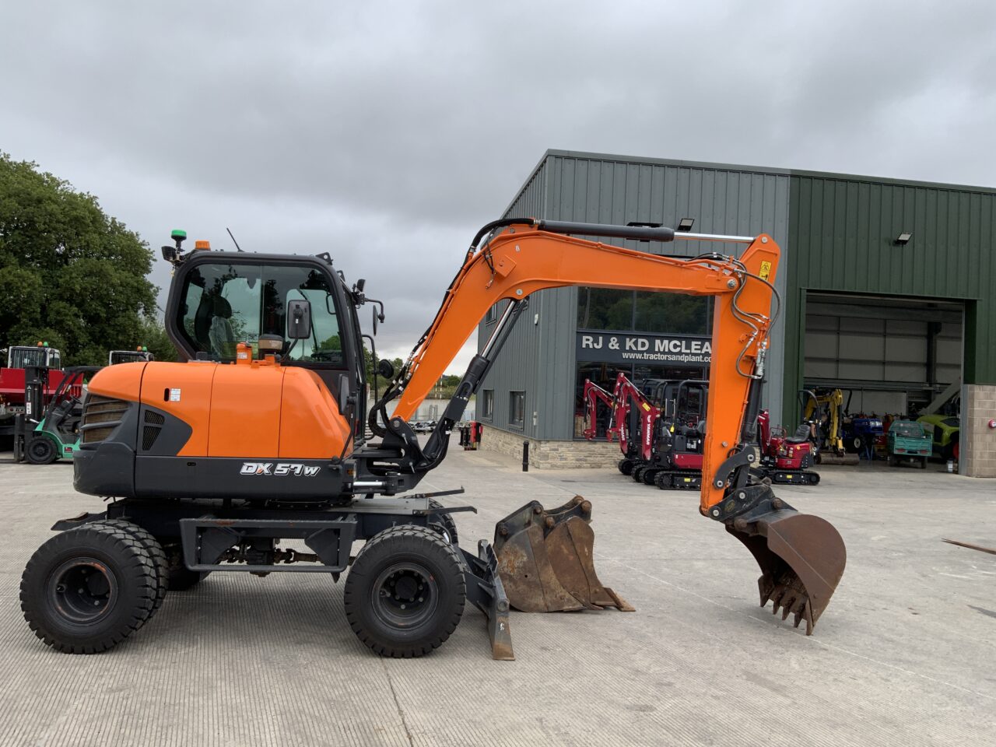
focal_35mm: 29
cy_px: 374
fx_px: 834
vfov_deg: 48.2
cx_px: 498
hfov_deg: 61.7
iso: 16
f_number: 1.8
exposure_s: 1/770
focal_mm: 3
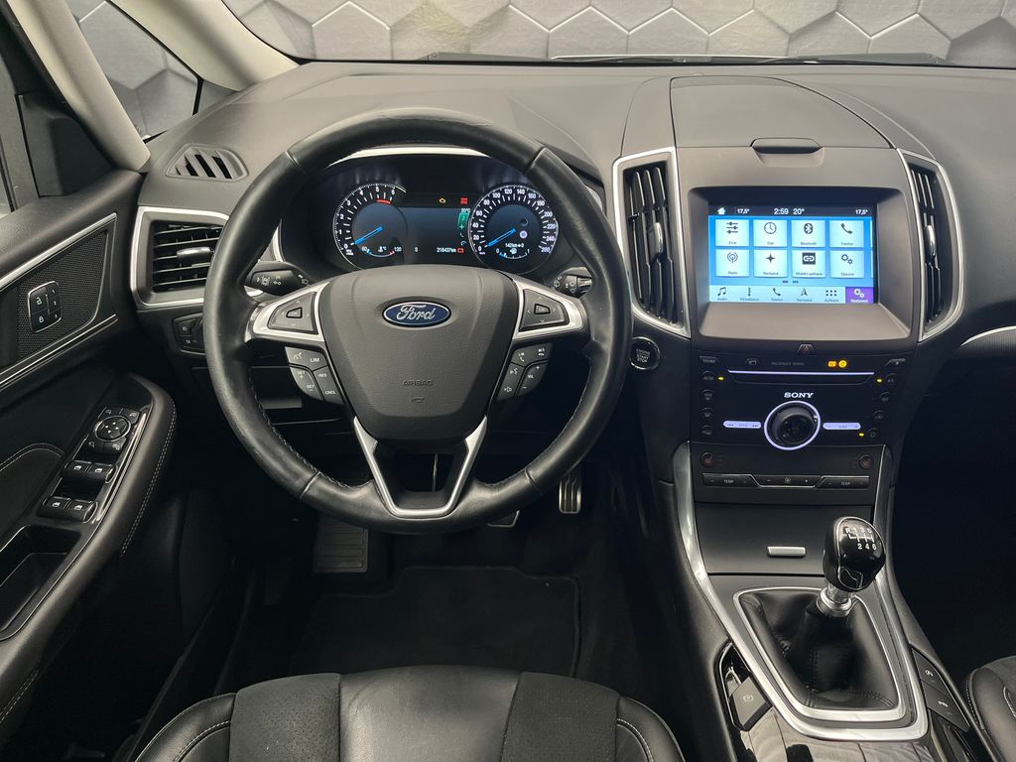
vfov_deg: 53.1
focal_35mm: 26
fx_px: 763
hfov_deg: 67.3
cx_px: 508
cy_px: 381
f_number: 1.6
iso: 100
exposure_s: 1/74
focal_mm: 5.1
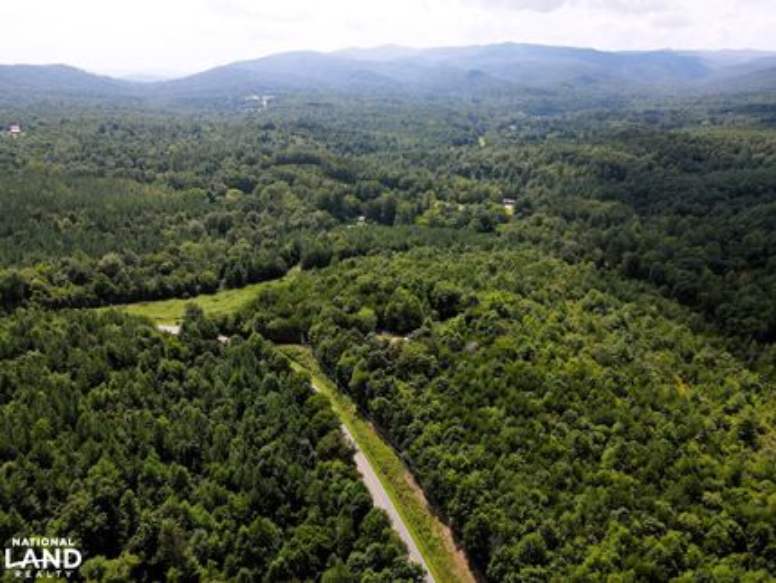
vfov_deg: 56.9
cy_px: 292
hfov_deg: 71.6
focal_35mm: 24
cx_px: 388
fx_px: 538
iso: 100
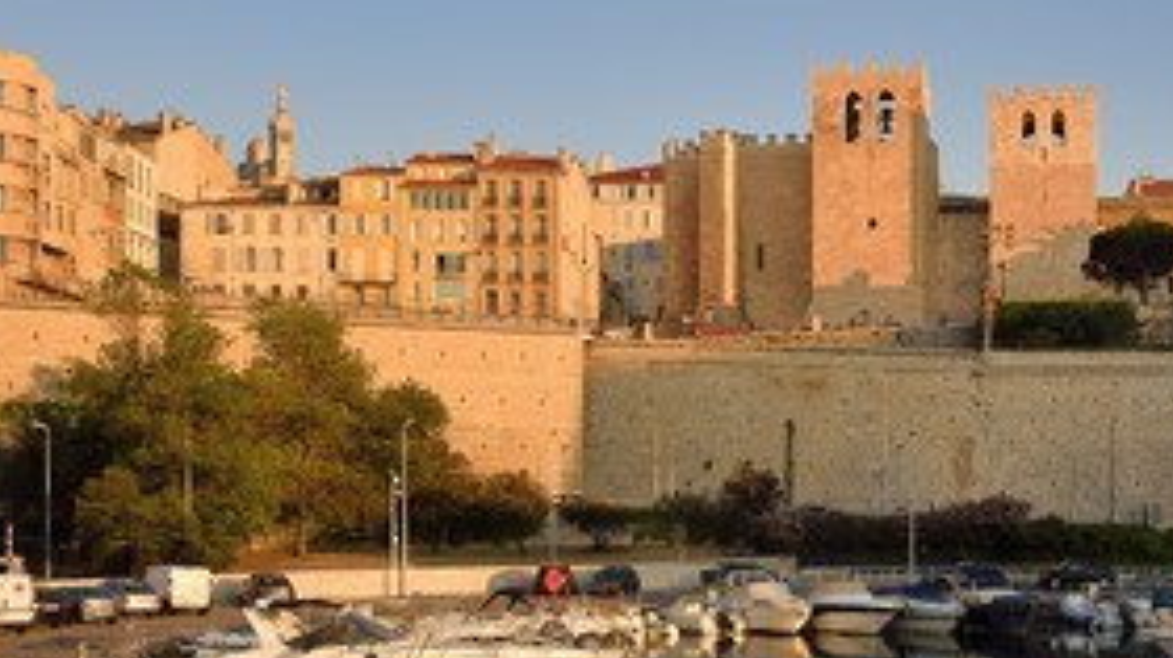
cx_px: 834
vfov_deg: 18.0
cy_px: 536
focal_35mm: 66
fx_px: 2051
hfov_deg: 31.5
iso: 400
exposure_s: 1/320
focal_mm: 42
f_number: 11
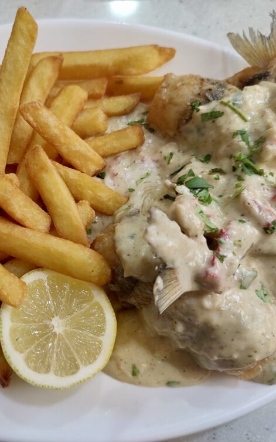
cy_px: 217
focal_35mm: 36
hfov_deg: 34.6
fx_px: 433
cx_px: 70
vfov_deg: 54.0
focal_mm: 6.04
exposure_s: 1/33
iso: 439
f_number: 1.9
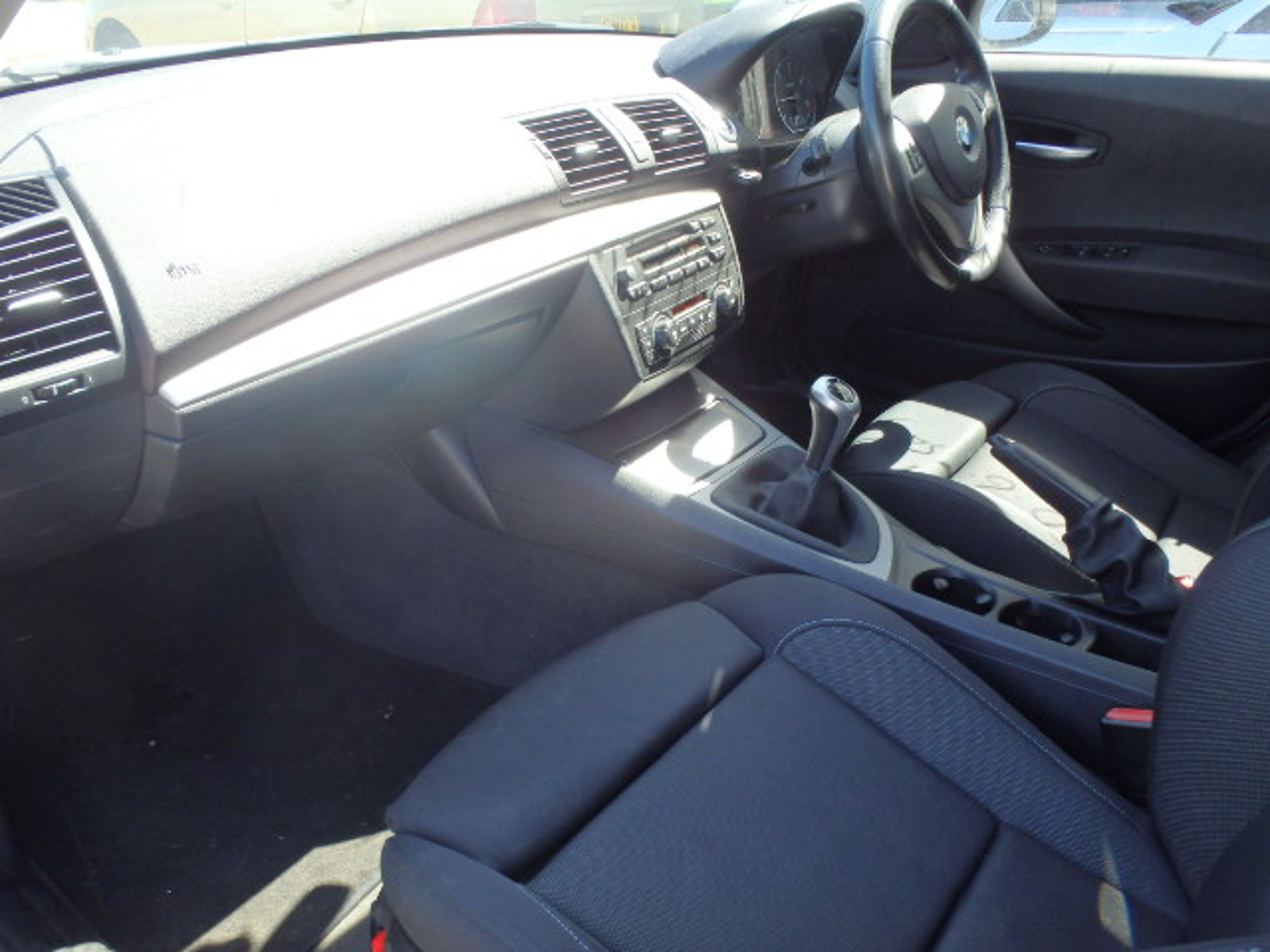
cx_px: 635
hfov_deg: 63.4
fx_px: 1027
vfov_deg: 49.7
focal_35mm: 28
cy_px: 476
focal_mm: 5
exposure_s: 1/80
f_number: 3.9
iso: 125
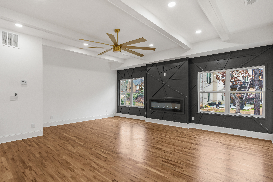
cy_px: 96
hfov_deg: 88.2
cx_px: 131
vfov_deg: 65.7
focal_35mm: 19
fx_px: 141
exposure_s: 1/20
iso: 1250
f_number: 5.6
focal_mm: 16.5
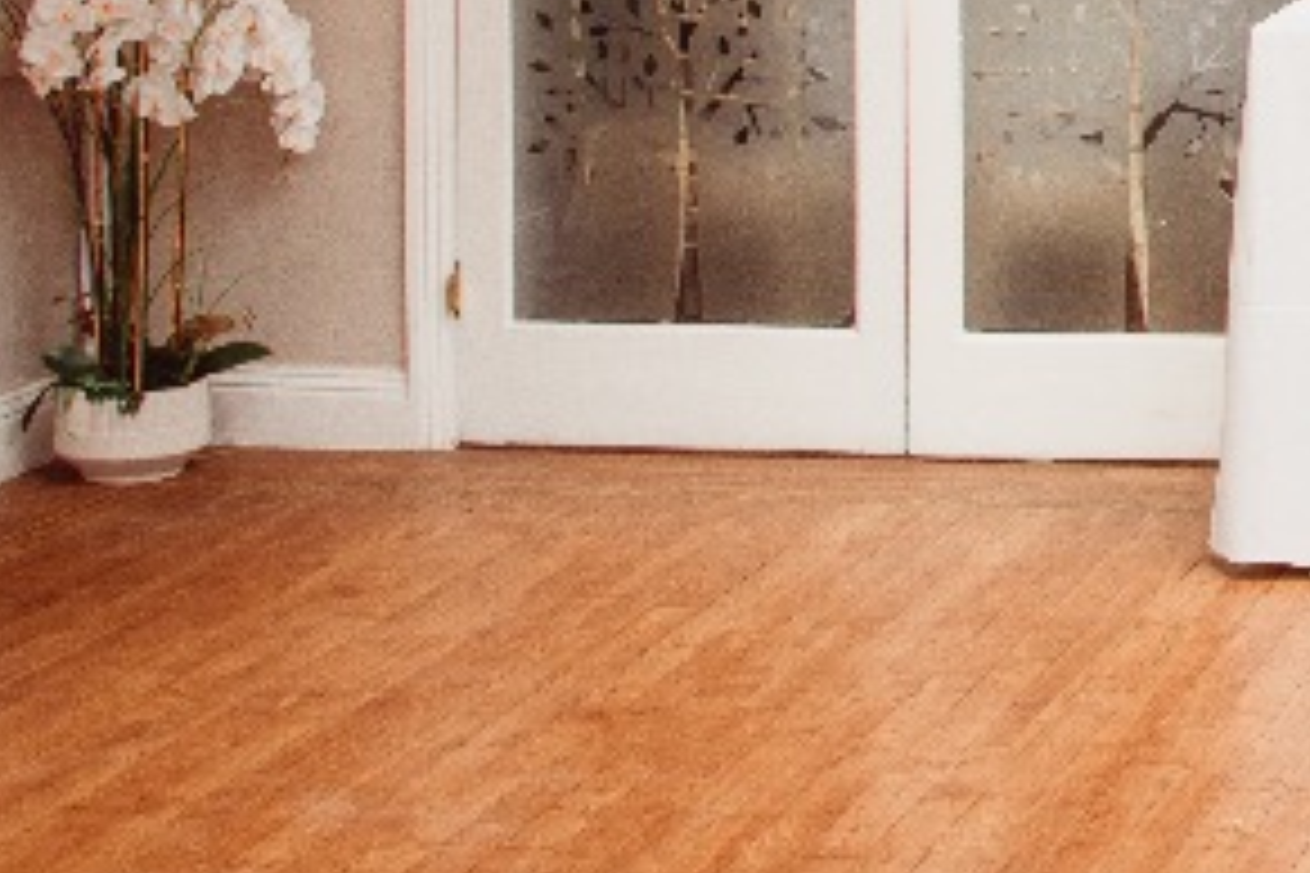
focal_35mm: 99
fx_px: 3602
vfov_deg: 13.3
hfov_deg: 18.1
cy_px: -310
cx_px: 2030
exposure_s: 1/60
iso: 200
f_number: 8
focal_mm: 24
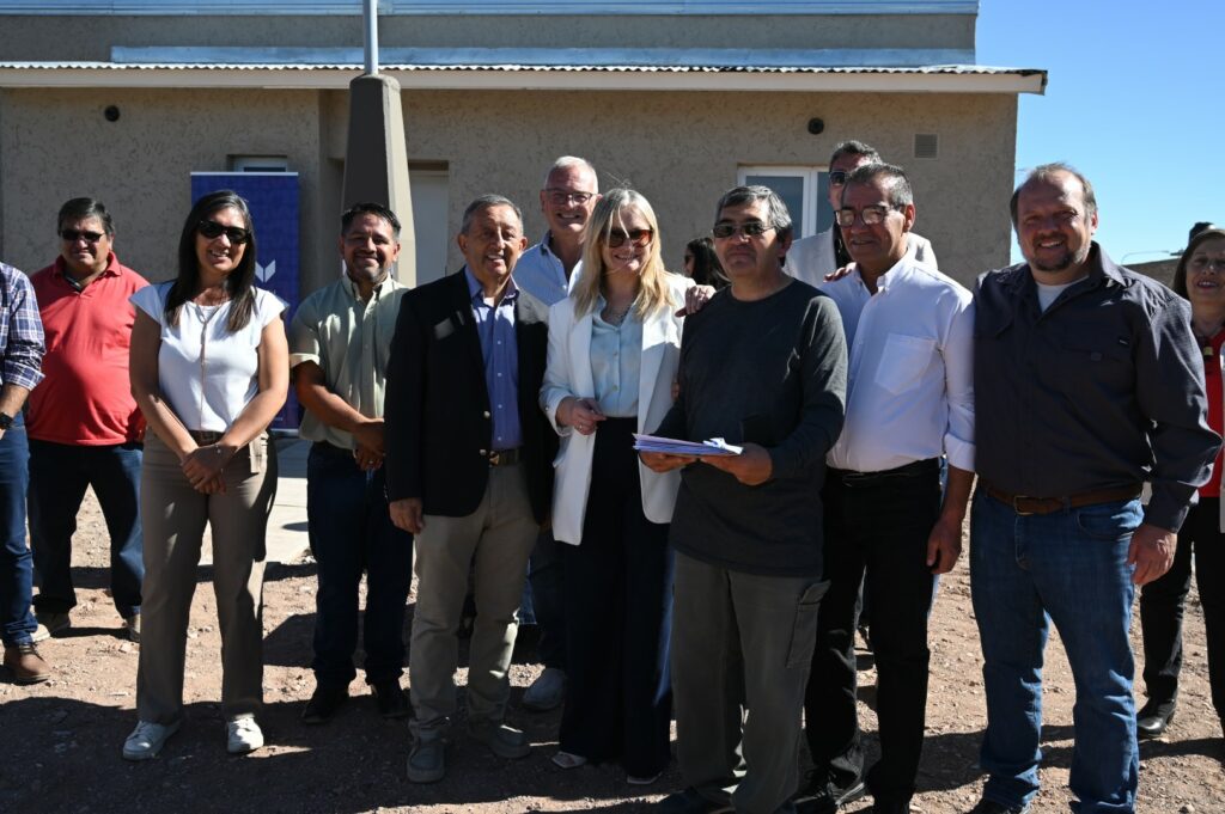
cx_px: 612
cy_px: 407
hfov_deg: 57.3
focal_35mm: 33
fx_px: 1122
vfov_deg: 39.9
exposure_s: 1/1000
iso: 250
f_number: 5.6
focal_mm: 33
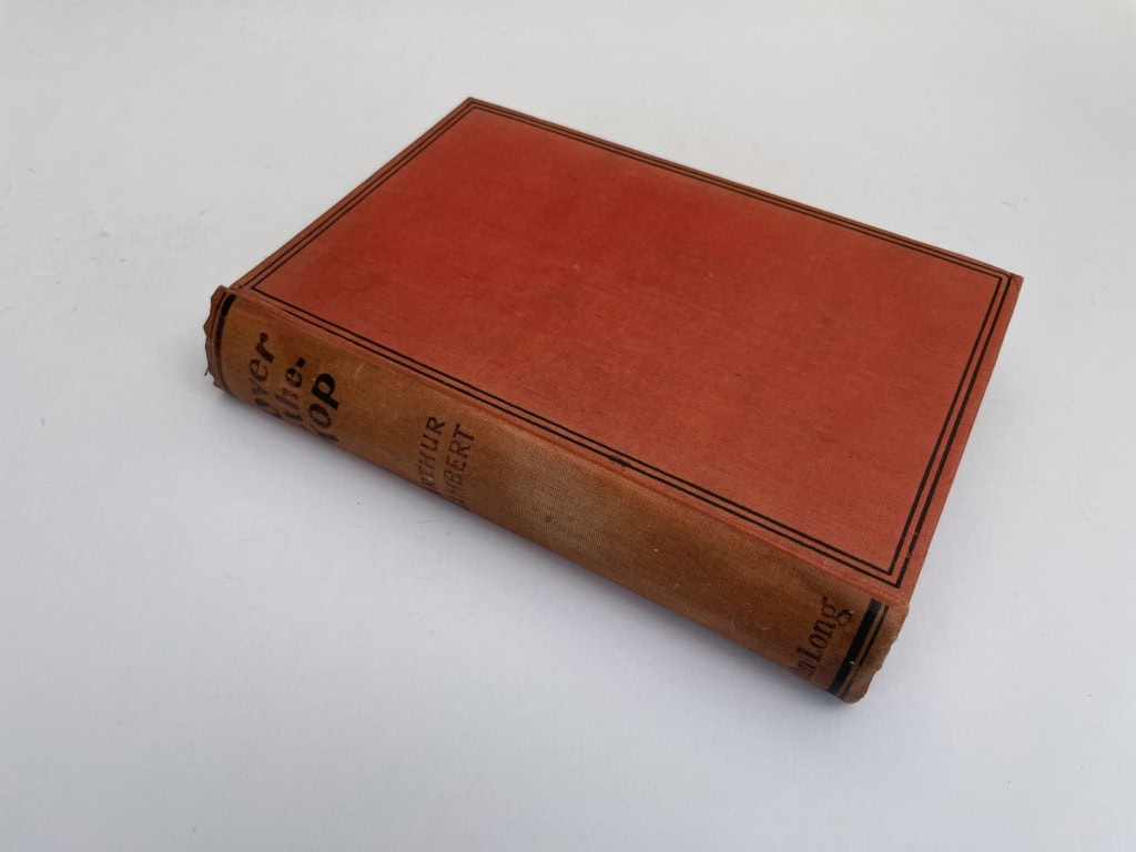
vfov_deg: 53.1
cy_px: 426
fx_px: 853
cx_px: 568
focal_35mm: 26
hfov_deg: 67.3
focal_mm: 4.2
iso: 32
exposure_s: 1/569
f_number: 1.6
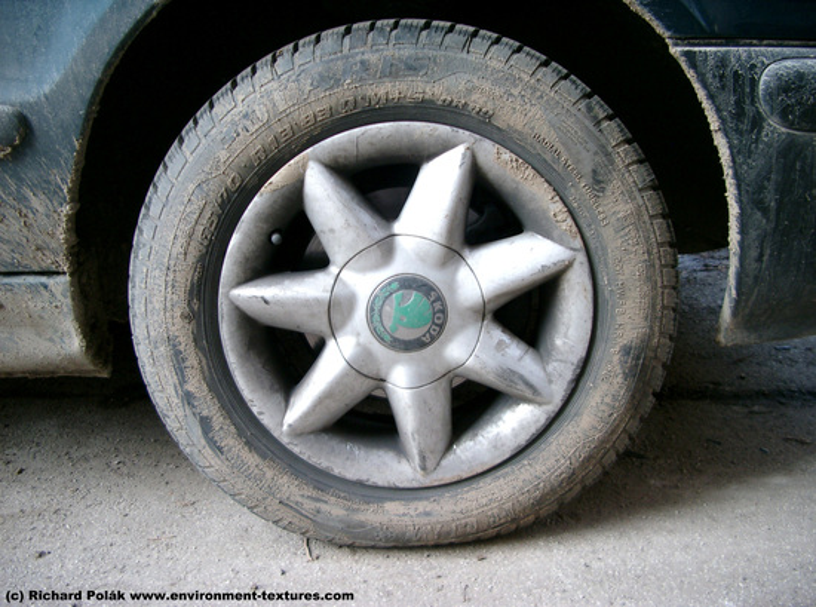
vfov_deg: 38.5
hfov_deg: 50.3
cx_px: 408
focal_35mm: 37
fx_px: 870
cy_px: 304
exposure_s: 1/125
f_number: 2.6
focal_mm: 7.6
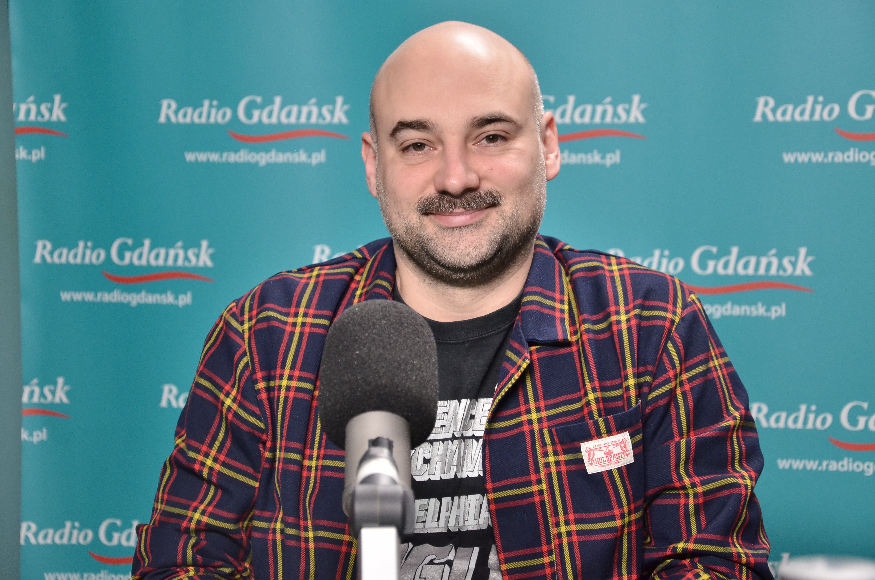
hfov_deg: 20.1
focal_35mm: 102
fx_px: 2474
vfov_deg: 13.4
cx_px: 432
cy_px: 283
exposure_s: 1/40
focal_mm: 66
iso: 1600
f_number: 5.3
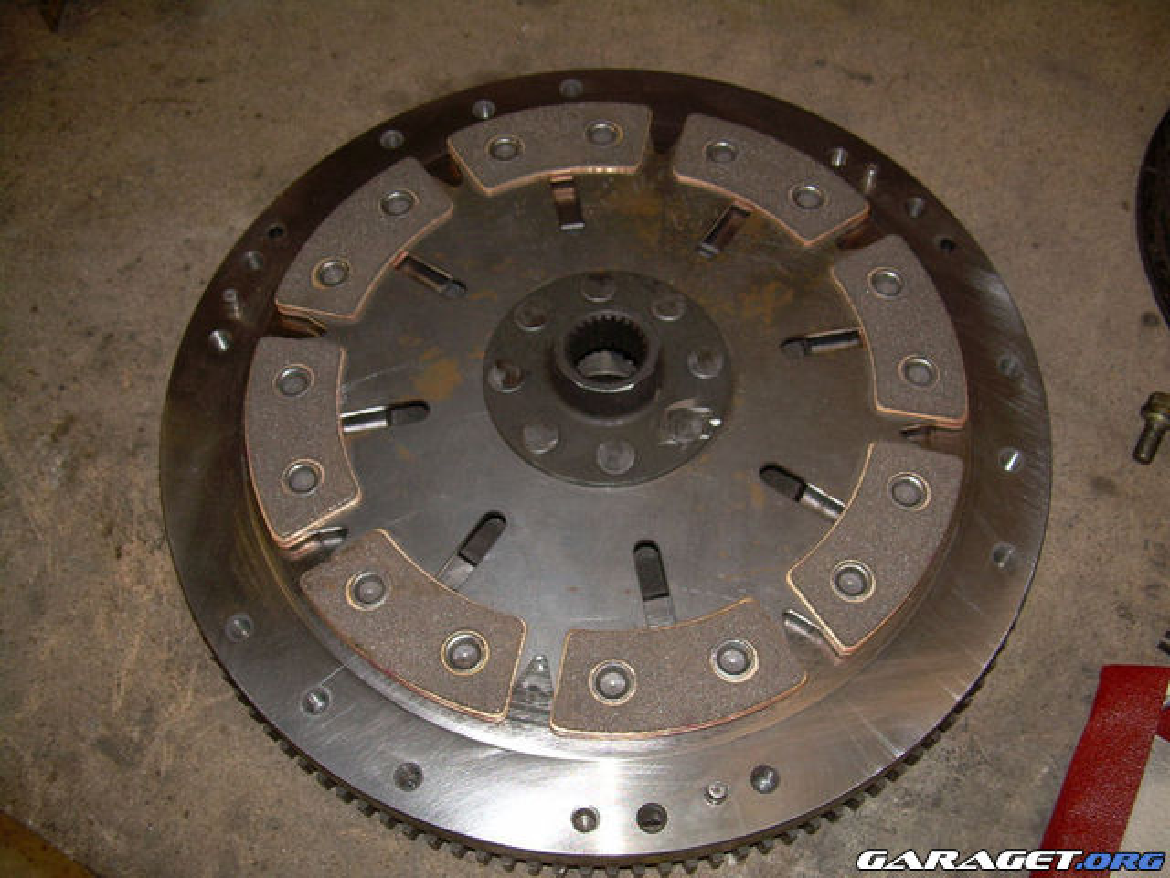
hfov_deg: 49.0
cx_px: 585
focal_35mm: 38
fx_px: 1284
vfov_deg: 37.7
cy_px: 439
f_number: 2.8
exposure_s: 1/60
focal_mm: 6.3
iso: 50
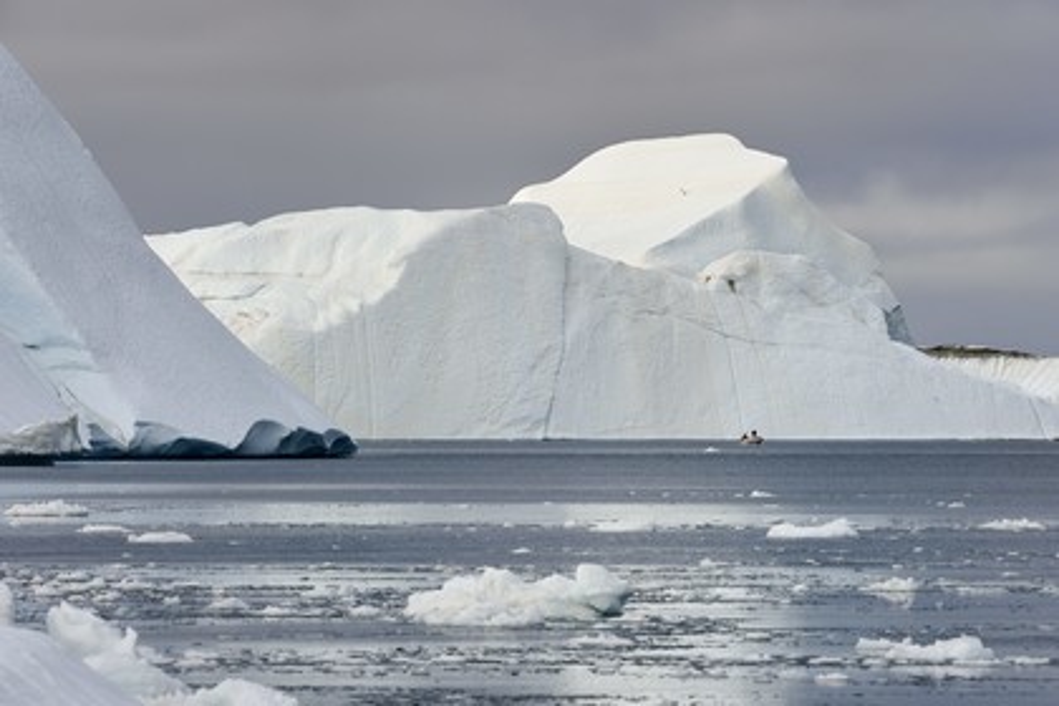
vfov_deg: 5.1
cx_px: 530
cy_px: 353
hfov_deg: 7.6
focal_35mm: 270
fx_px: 7942
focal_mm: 270
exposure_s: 1/640
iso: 200
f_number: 7.1
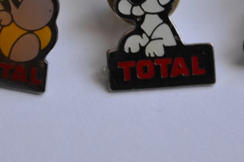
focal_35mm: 462
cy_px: -14
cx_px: 147
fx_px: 3133
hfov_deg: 4.5
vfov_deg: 3.0
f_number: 5.6
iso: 560
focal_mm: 105
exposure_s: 1/60
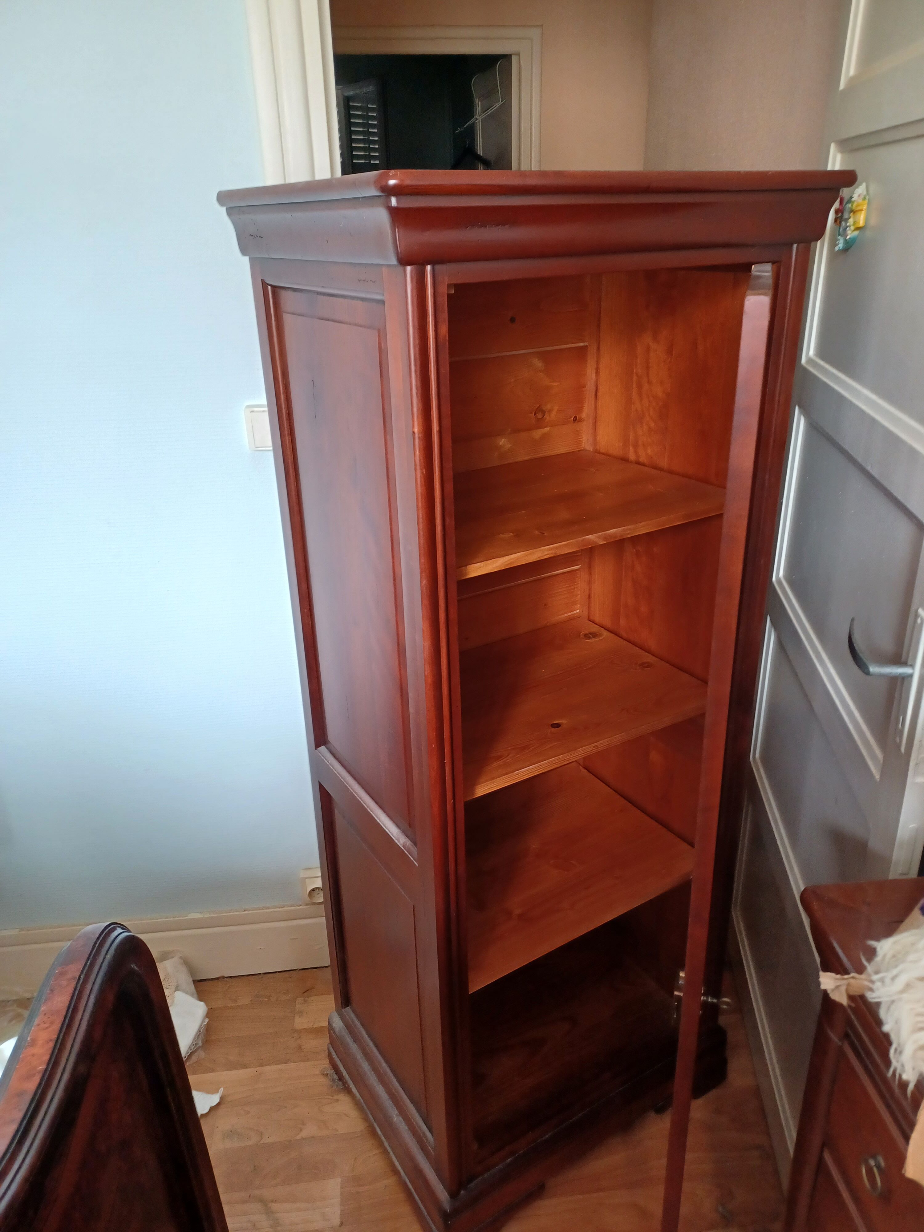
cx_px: 462
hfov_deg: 54.9
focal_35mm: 25
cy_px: 616
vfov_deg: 69.4
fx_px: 890
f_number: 1.8
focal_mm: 4.6
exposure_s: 1/50
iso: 320
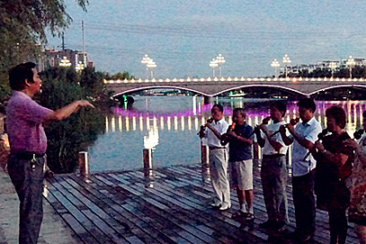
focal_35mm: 46
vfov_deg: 29.2
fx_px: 467
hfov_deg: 39.7
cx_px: 327
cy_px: 132
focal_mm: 16
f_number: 4
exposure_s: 1/60
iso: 16000
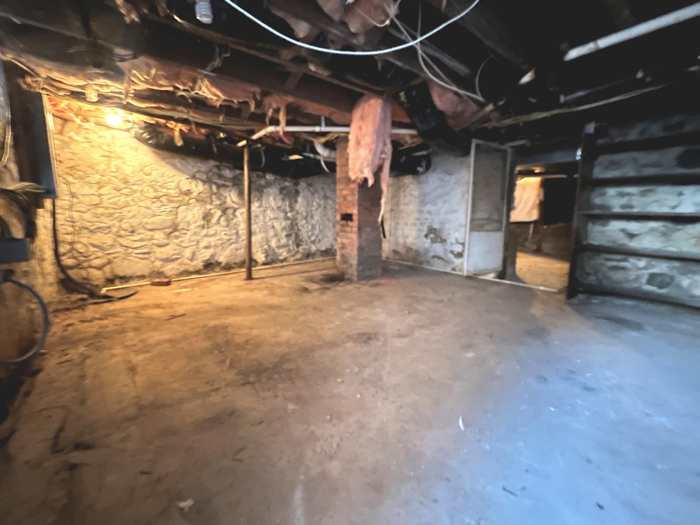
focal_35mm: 14
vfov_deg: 85.5
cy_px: 245
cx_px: 352
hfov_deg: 102.1
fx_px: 283
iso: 640
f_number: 1.8
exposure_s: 1/9
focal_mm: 1.57
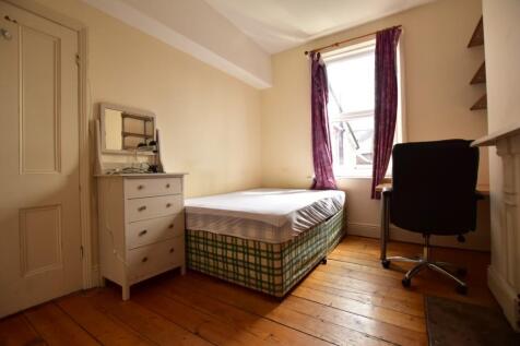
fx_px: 217
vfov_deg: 77.3
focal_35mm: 15
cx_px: 260
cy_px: 173
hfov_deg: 100.4
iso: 800
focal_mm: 10
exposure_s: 1/500
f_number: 3.5
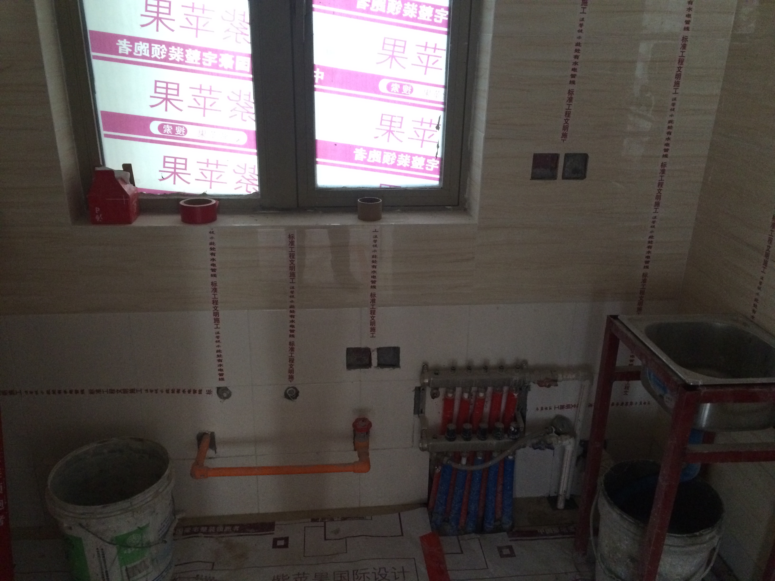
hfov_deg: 61.7
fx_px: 649
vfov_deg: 48.2
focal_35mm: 29
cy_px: 290
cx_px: 388
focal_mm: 4.15
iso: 320
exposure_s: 1/30
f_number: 2.2
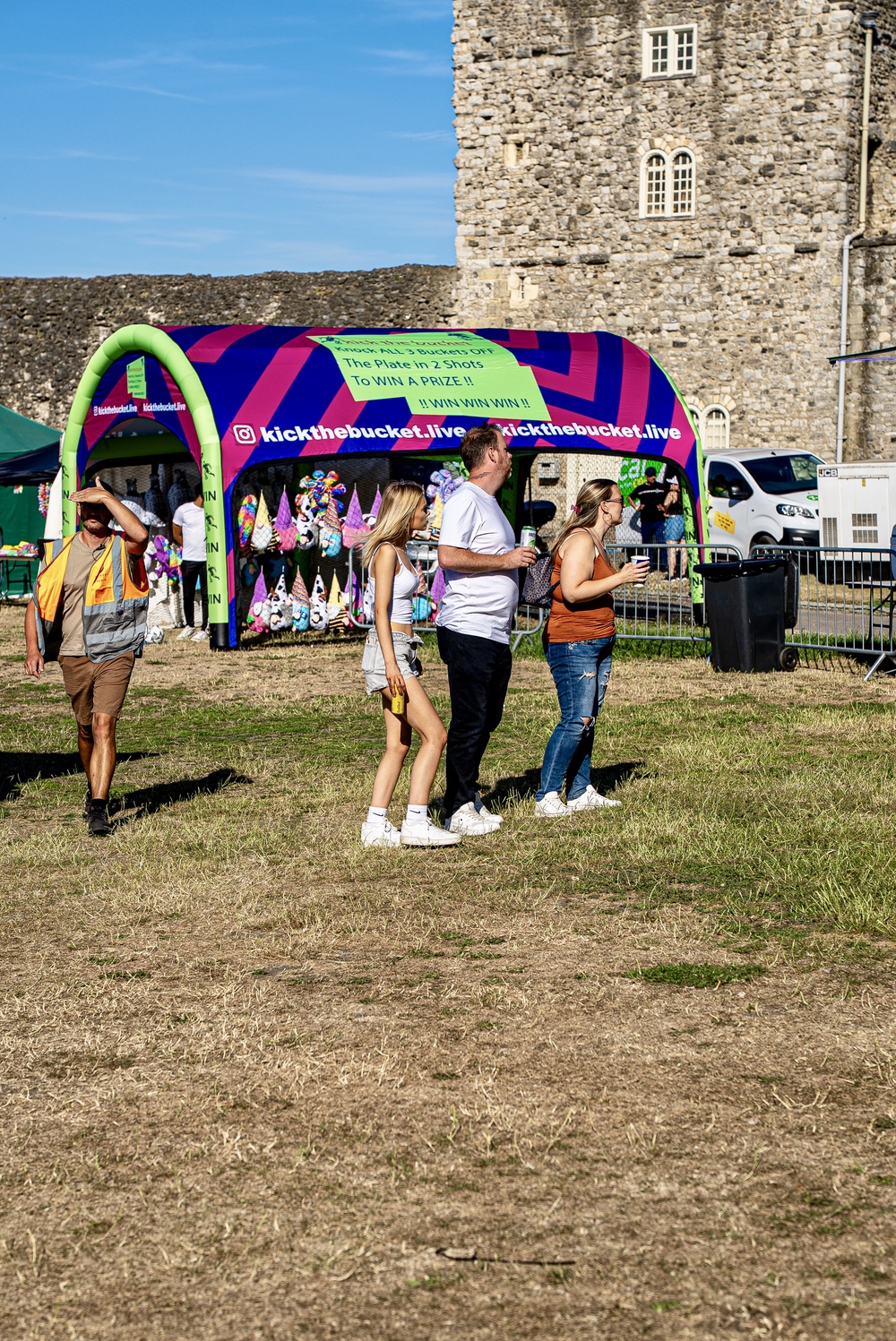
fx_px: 2610
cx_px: 448
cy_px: 670
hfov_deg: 19.5
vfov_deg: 28.8
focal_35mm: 70
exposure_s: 1/800
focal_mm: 70
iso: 80
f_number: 5
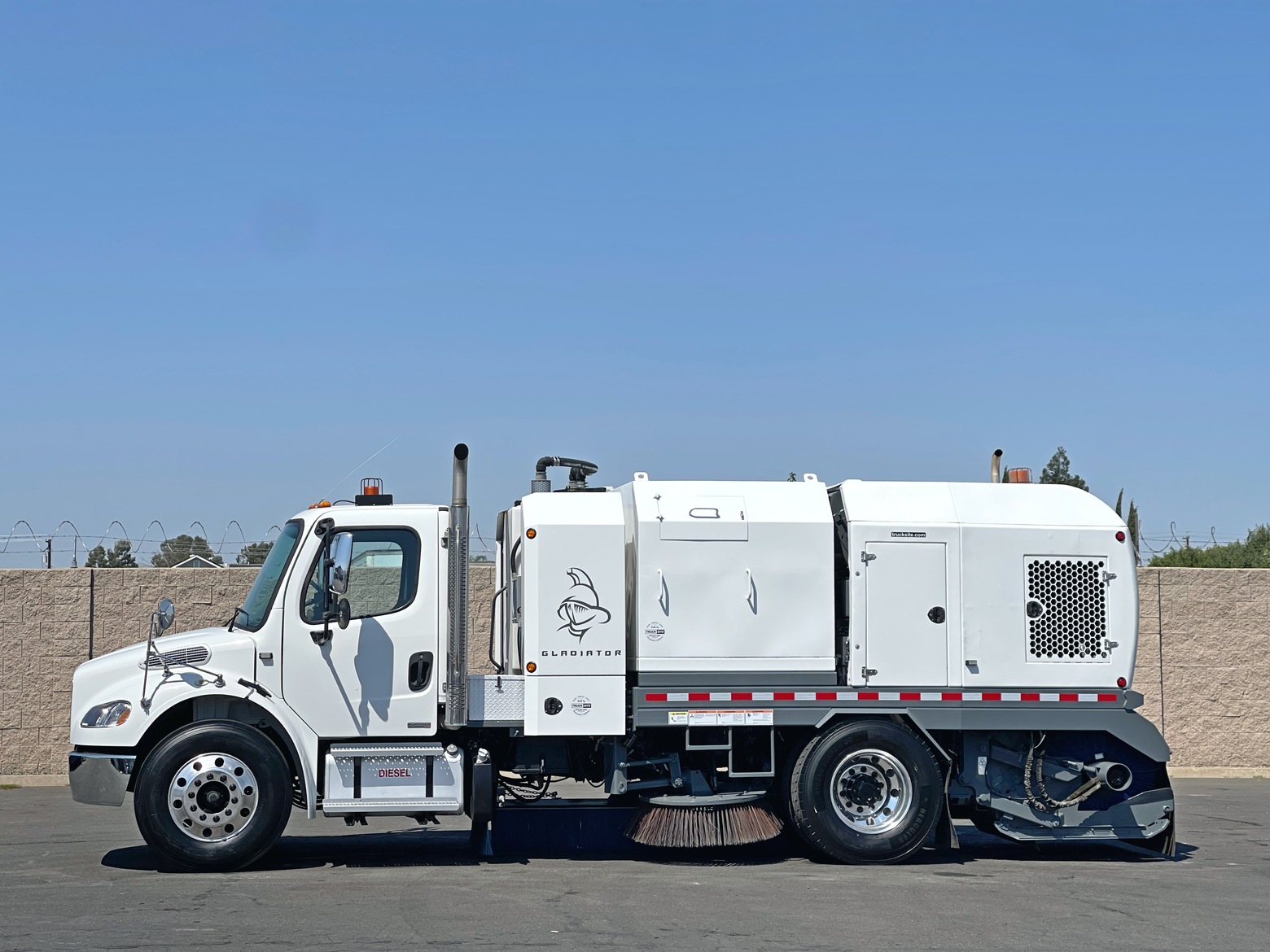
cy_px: 476
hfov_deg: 30.3
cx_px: 635
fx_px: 2348
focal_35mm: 64
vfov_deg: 22.9
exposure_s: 1/3534
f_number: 2.2
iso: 32
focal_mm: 7.5
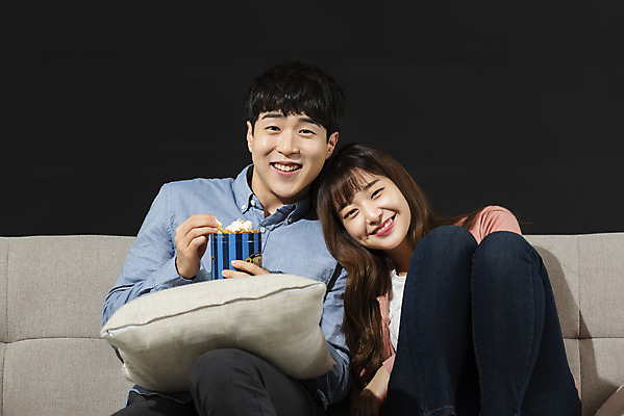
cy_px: 208
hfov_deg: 12.4
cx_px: 312
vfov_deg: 8.3
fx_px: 2861
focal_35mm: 165
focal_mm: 165
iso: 100
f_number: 4
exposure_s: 1/125
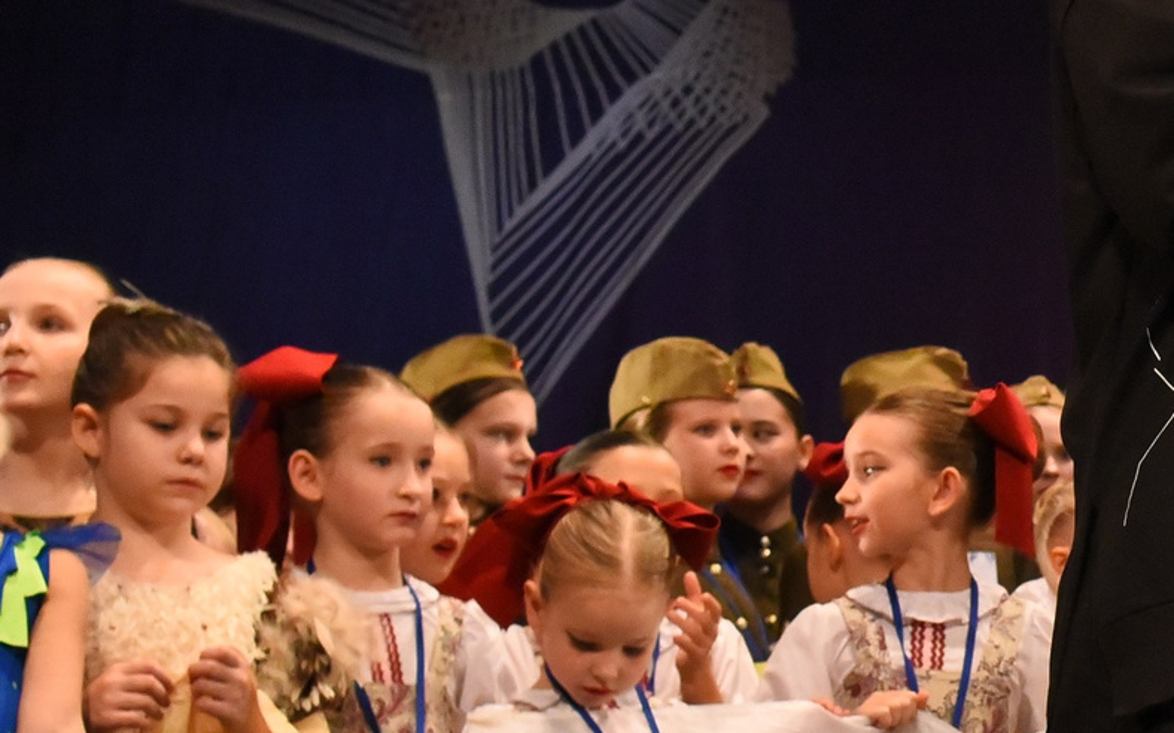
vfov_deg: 11.2
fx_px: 3710
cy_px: 589
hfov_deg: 16.8
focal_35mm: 116
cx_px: 1606
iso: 5000
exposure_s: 1/320
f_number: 6.3
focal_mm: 35
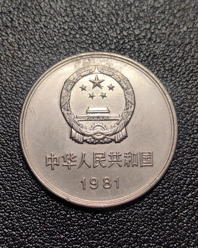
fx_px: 410
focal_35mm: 56
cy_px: 132
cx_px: 99
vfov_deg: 33.6
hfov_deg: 27.1
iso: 50
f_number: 2
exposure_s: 1/403
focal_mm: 5.75
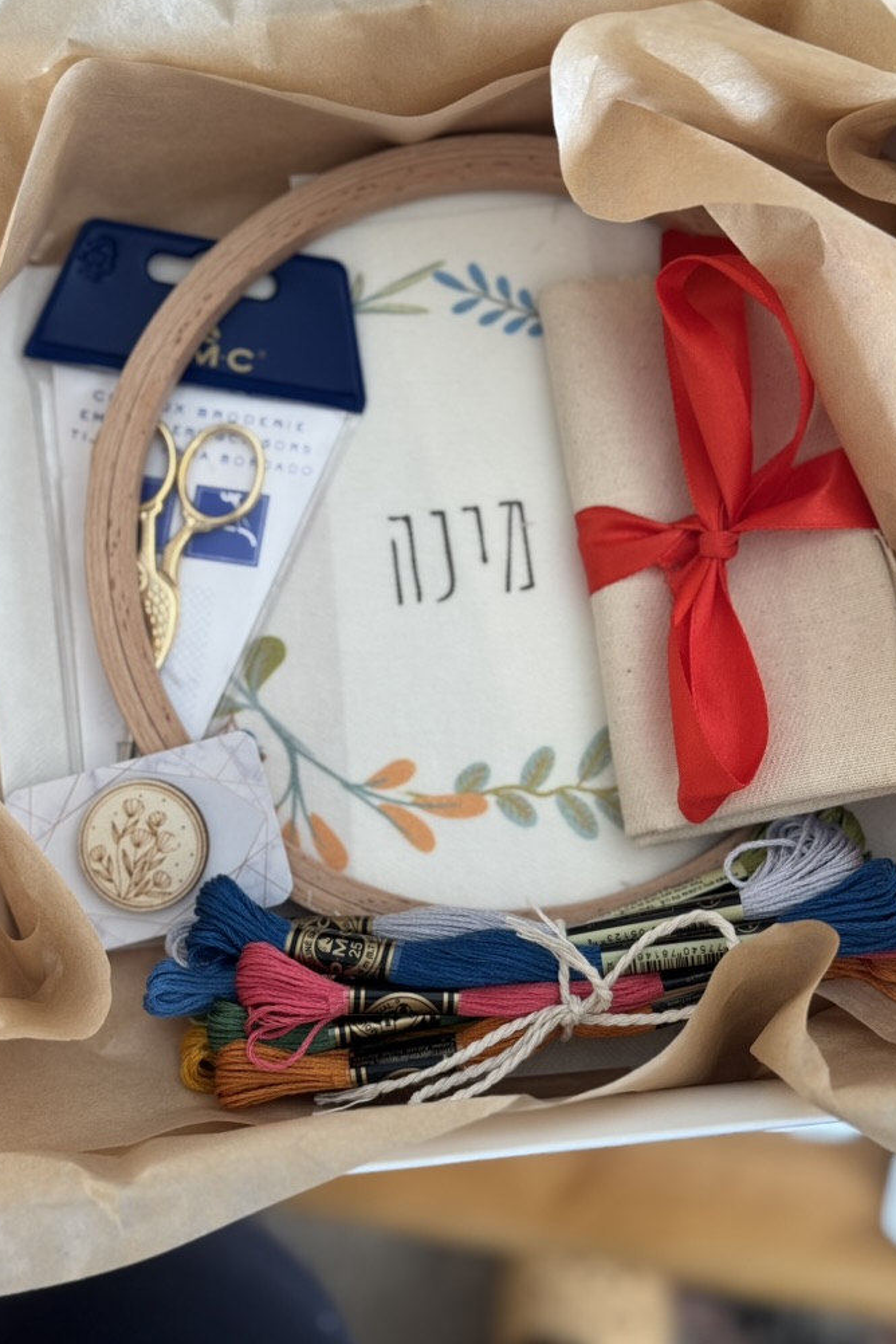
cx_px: 506
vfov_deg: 38.9
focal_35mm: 51
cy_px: 679
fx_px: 1904
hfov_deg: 26.5
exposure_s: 1/50
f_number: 1.78
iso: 64
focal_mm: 6.76
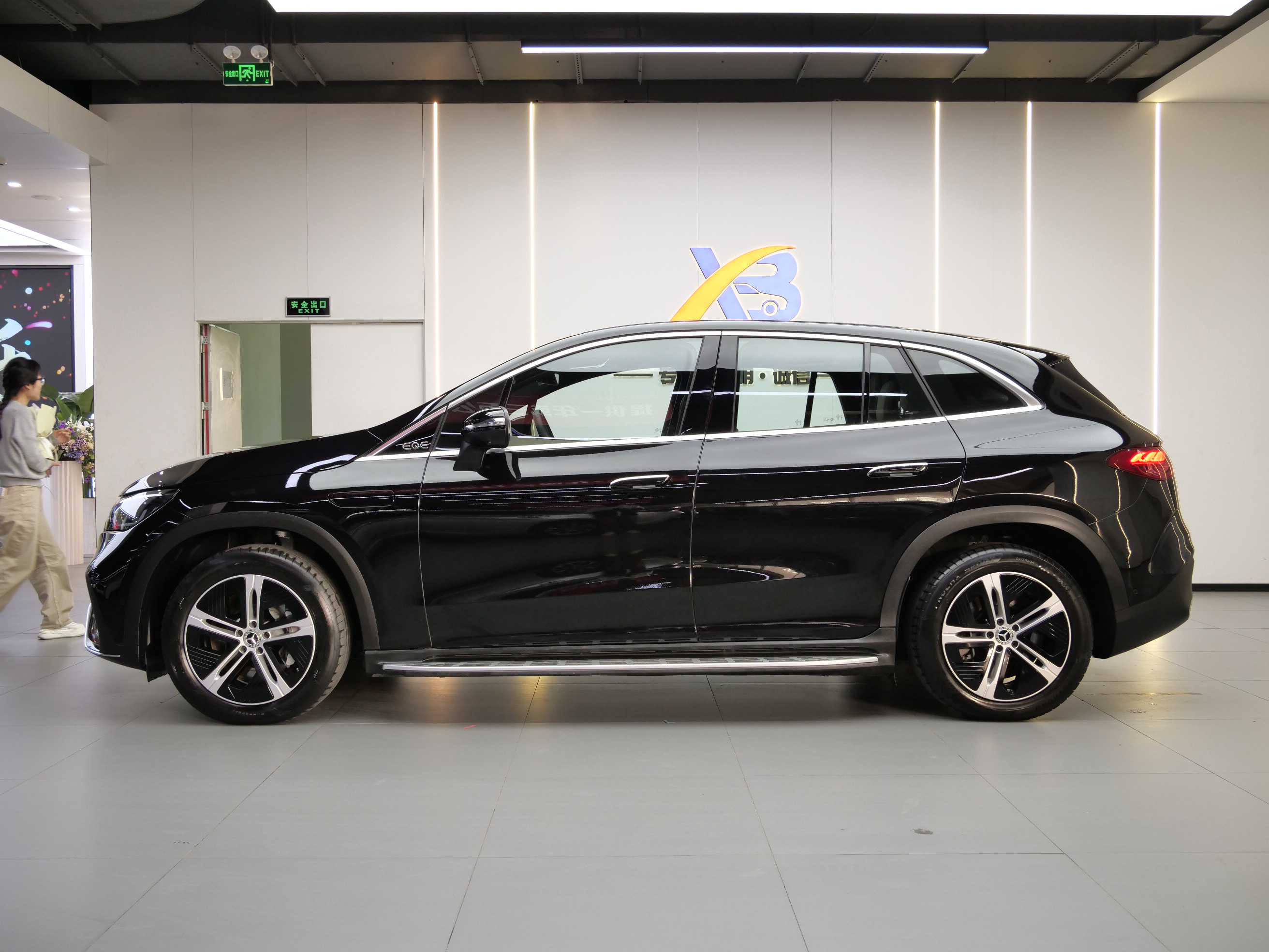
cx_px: 634
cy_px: 476
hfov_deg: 54.0
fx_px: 1246
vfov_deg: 41.8
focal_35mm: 34
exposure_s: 1/80
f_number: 5.6
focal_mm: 17
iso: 800
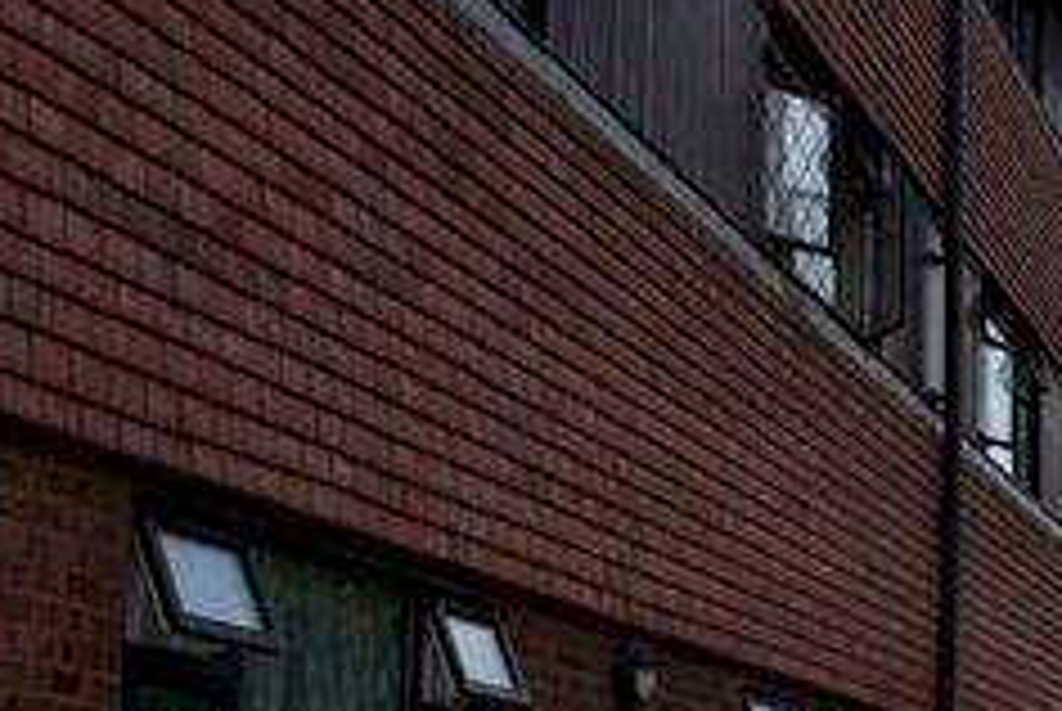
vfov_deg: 17.0
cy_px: 572
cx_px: 1166
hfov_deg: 23.7
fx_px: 2363
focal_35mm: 80
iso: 360
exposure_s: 1/500
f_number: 11
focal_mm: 18
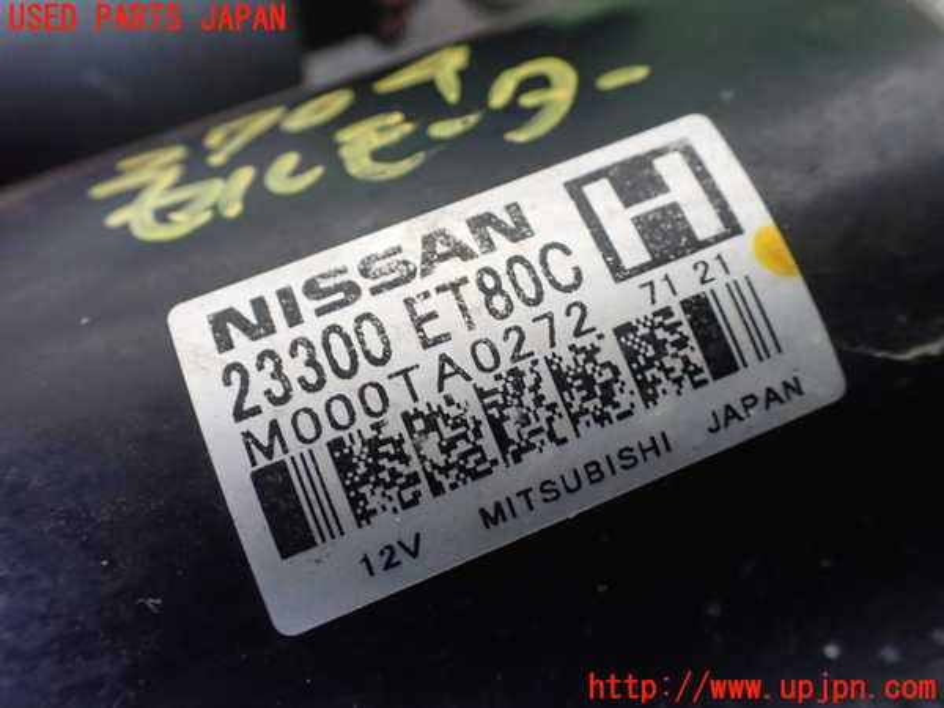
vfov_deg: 46.8
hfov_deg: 60.0
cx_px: 472
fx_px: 818
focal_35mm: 30
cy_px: 354
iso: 800
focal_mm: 5.4
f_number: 2.3
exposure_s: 1/60
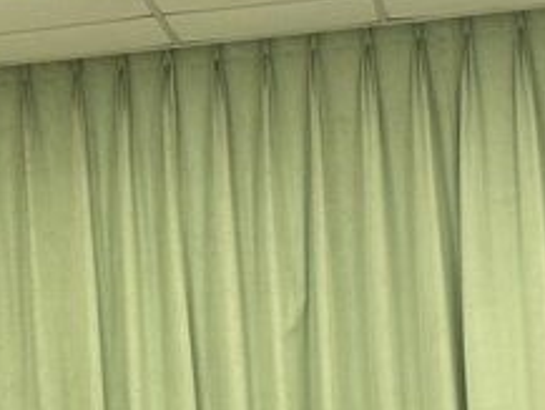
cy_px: 402
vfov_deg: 7.7
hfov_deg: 9.9
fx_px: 3025
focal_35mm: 192
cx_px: -332
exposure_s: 1/60
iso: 32
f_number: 1.6
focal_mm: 5.96
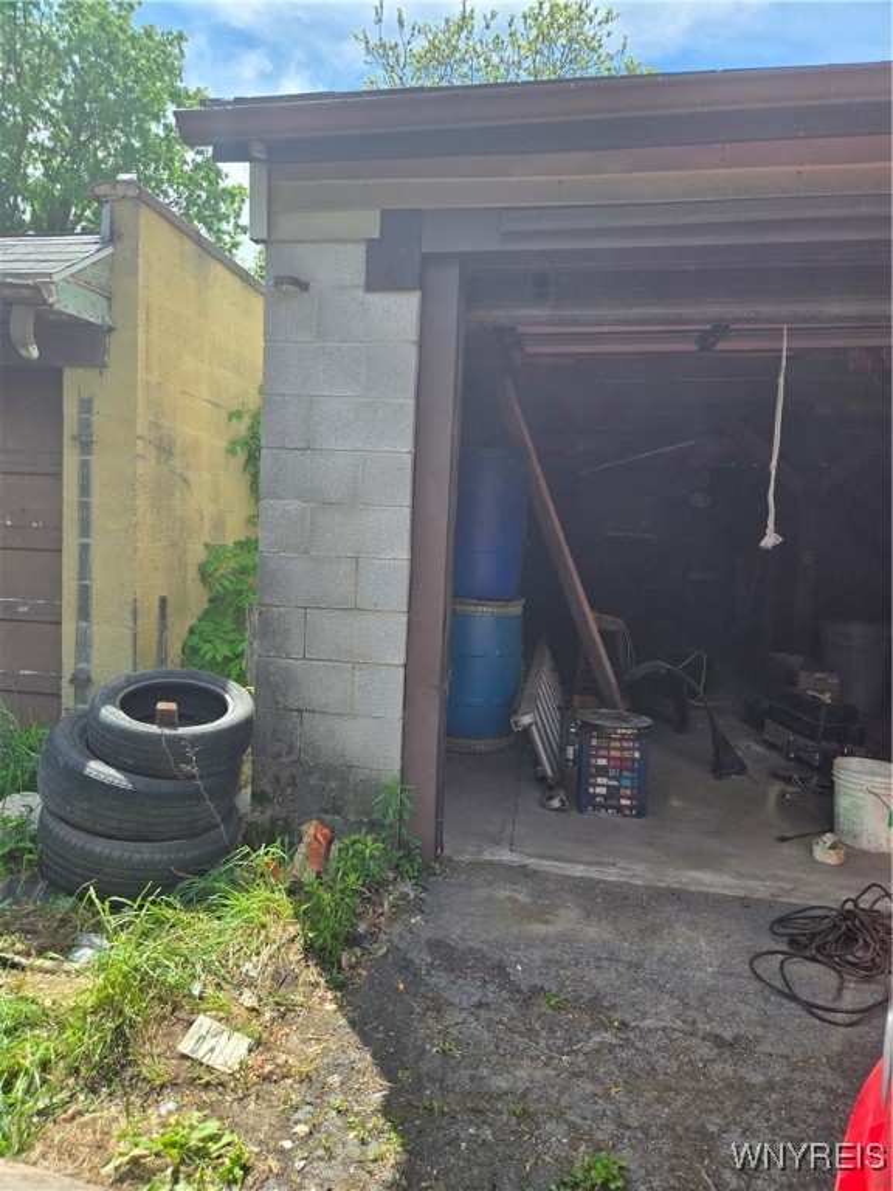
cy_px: 596
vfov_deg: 73.9
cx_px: 446
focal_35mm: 23
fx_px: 791
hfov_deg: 58.9
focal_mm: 5.4
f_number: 1.8
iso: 50
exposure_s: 1/2921
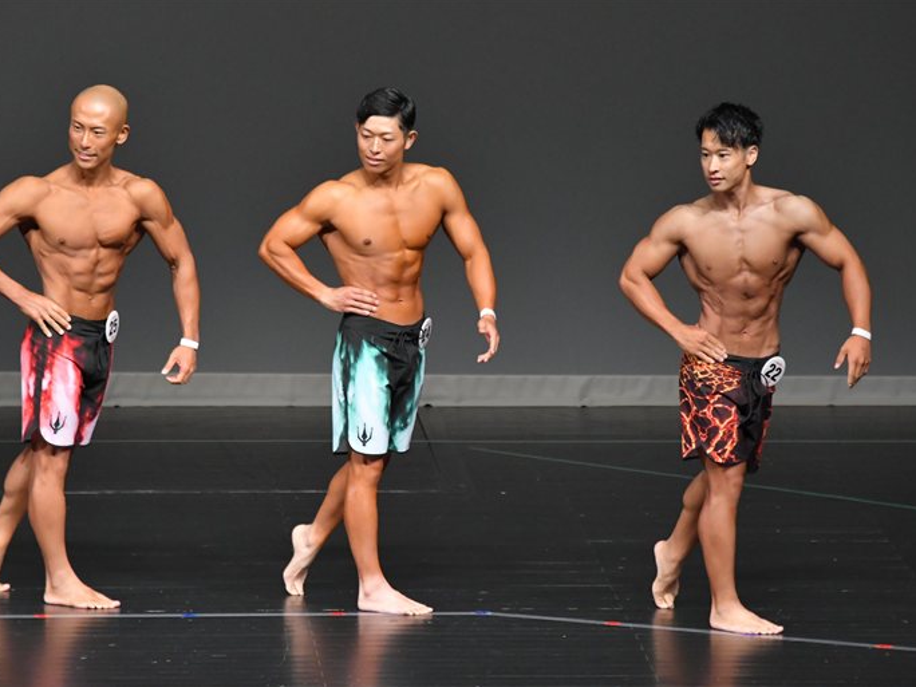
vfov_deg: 4.3
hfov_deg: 5.8
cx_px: 445
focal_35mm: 343
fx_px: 9076
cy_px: 344
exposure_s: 1/400
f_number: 5.6
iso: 4000
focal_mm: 210
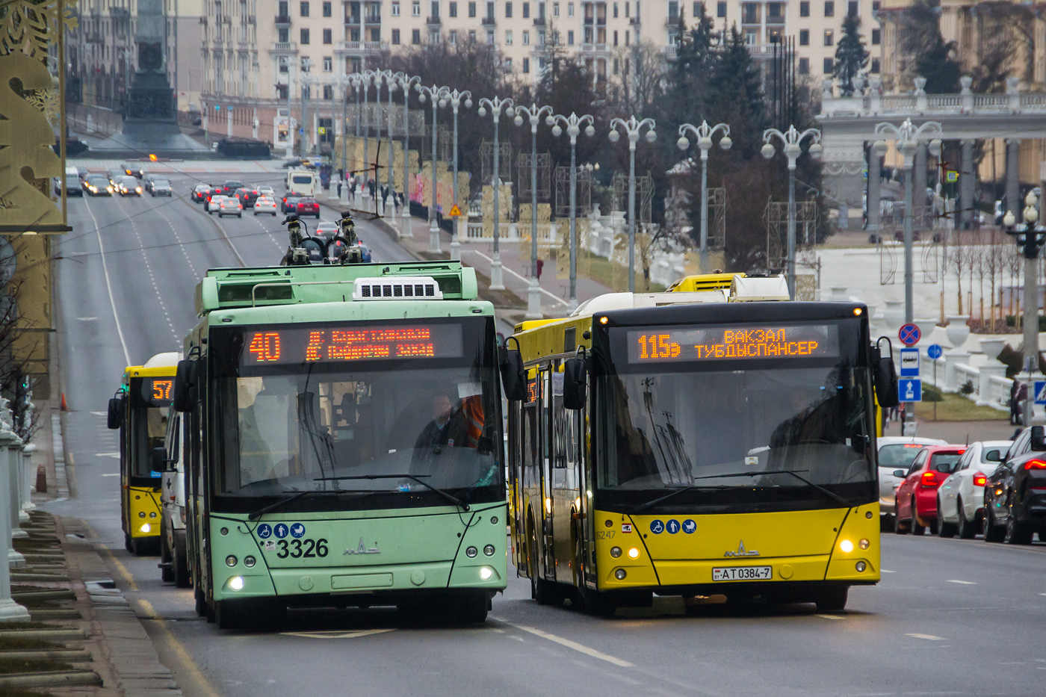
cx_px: 523
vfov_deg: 5.2
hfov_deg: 7.8
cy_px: 348
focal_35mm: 262
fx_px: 7626
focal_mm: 175
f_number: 6.3
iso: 1000
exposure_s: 1/500
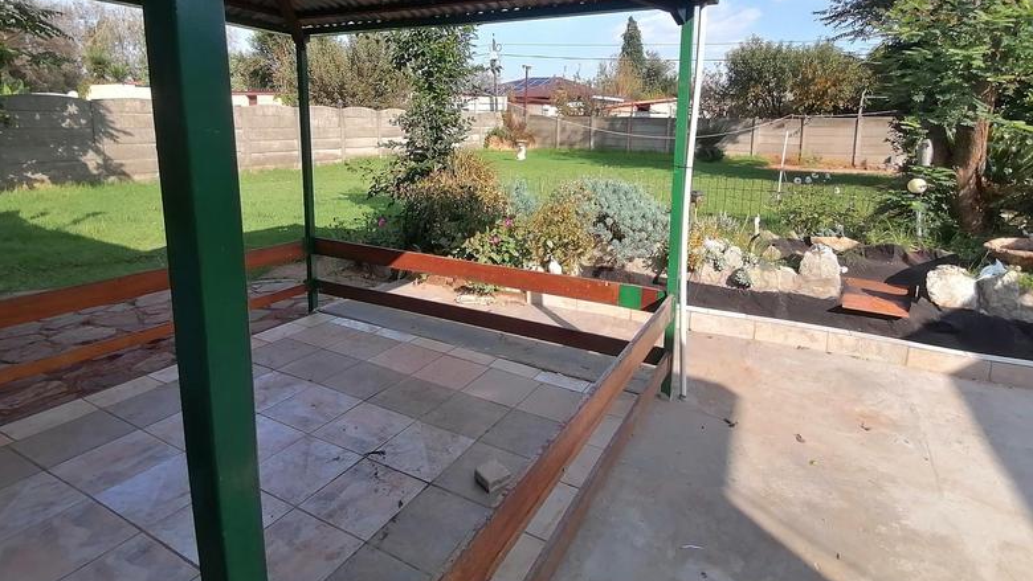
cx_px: 527
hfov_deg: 89.5
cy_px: 206
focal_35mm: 19
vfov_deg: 57.4
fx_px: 521
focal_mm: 1.78
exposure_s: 1/633
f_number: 2.4
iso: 50
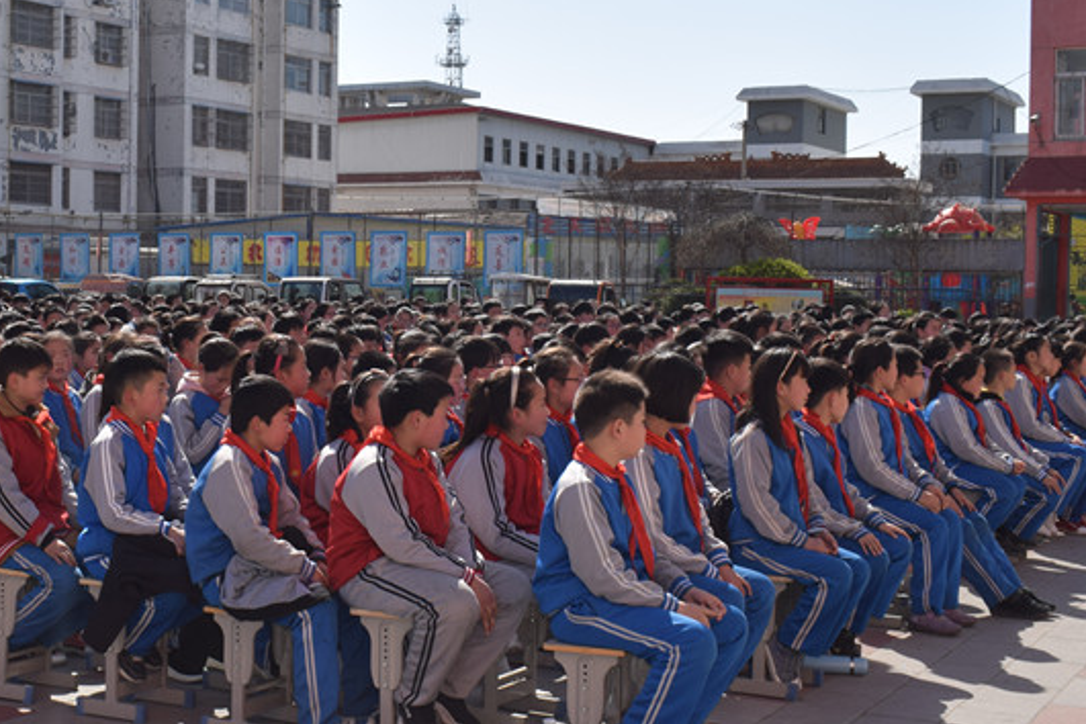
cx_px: 272
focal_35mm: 61
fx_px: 1840
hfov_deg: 32.3
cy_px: 356
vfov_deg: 22.3
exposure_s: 1/200
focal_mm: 24
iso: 100
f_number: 10
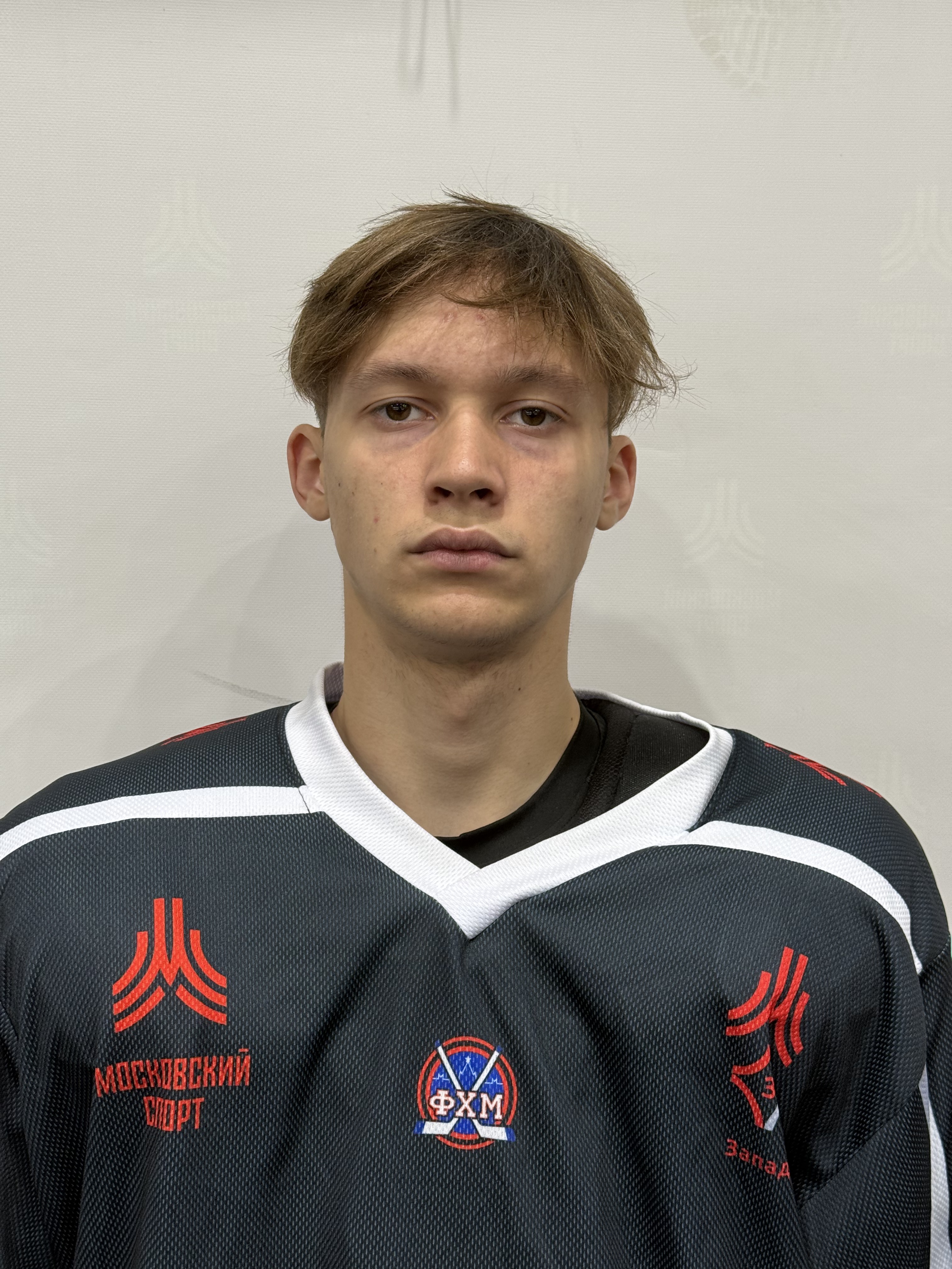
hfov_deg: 30.3
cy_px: 634
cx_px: 476
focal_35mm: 48
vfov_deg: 39.7
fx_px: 1760
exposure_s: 1/66
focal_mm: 6.8
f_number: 1.8
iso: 100
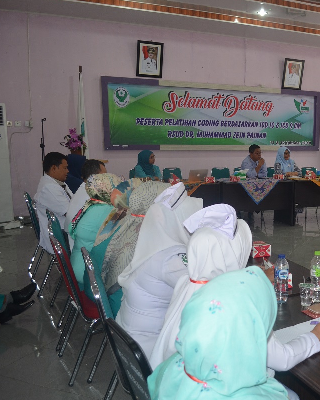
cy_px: 201
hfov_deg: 35.4
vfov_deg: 46.8
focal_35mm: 39
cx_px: 301
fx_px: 462
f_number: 3.5
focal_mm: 18
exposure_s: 1/80
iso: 400
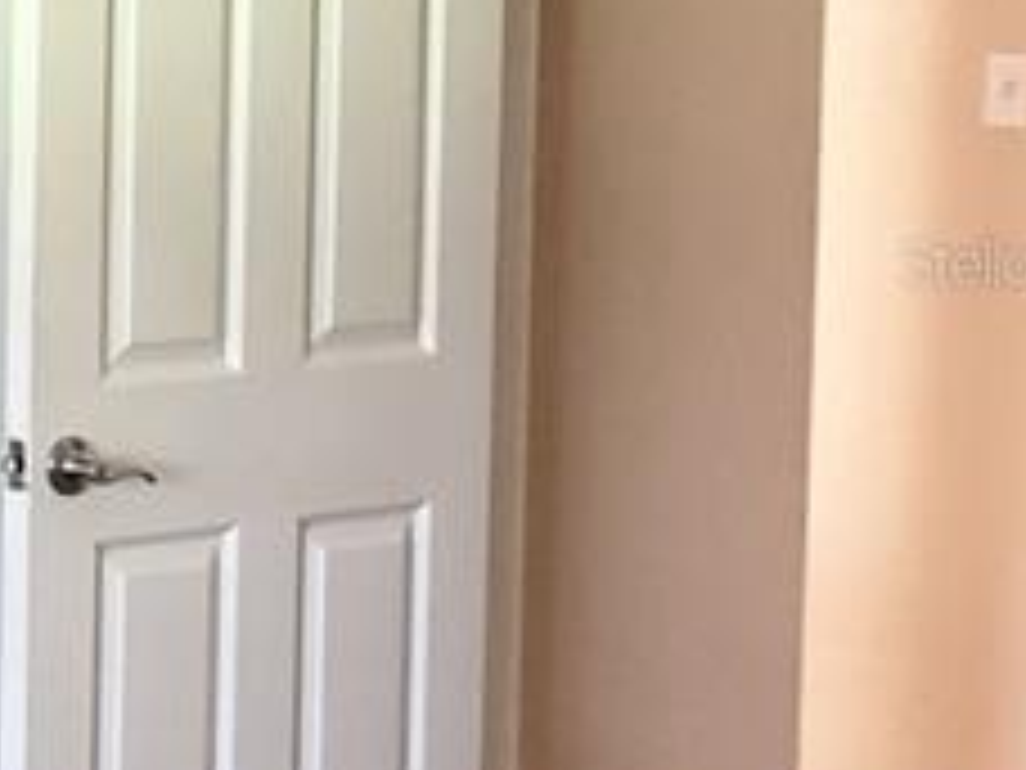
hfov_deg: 13.8
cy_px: 261
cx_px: -1130
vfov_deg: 12.6
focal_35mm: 117
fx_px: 3468
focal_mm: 4.3
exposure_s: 1/16
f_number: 1.5
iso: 250
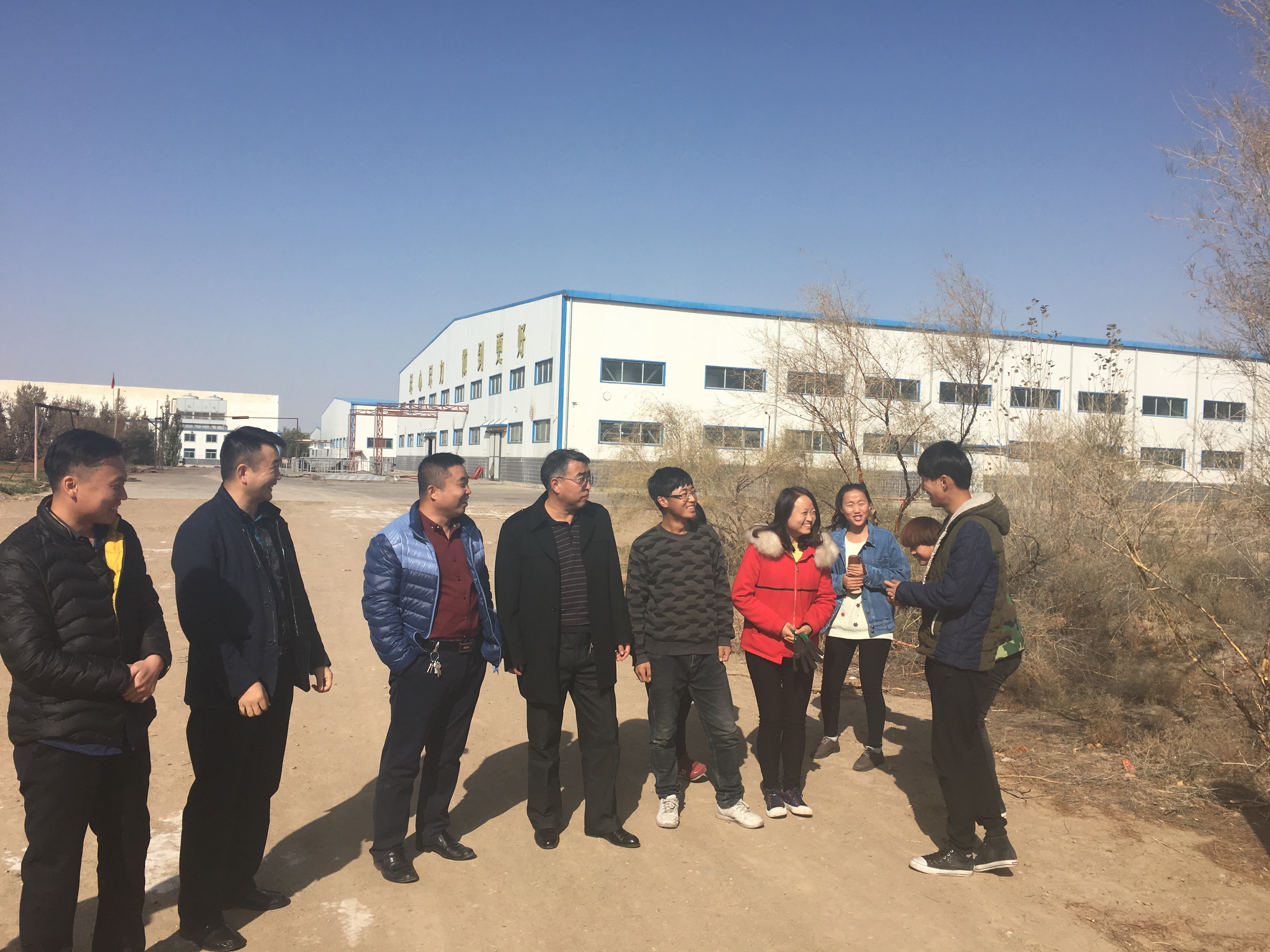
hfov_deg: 61.7
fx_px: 1064
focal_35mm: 29
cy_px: 476
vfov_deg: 48.2
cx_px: 635
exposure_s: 1/2481
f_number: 2.2
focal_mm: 4.15
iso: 25
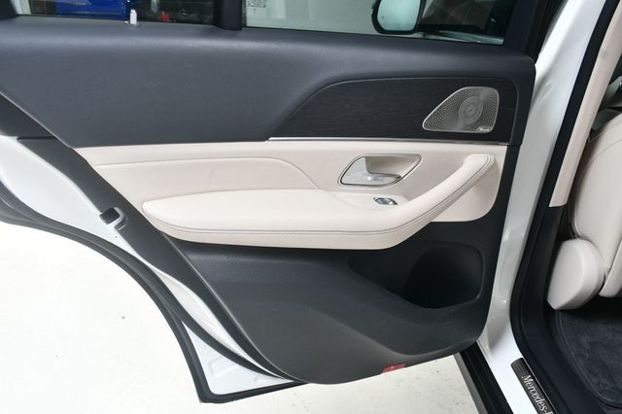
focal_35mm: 33
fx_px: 570
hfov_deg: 57.2
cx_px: 311
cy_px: 207
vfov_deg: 39.9
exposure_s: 1/160
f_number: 7.1
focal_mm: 22
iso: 100
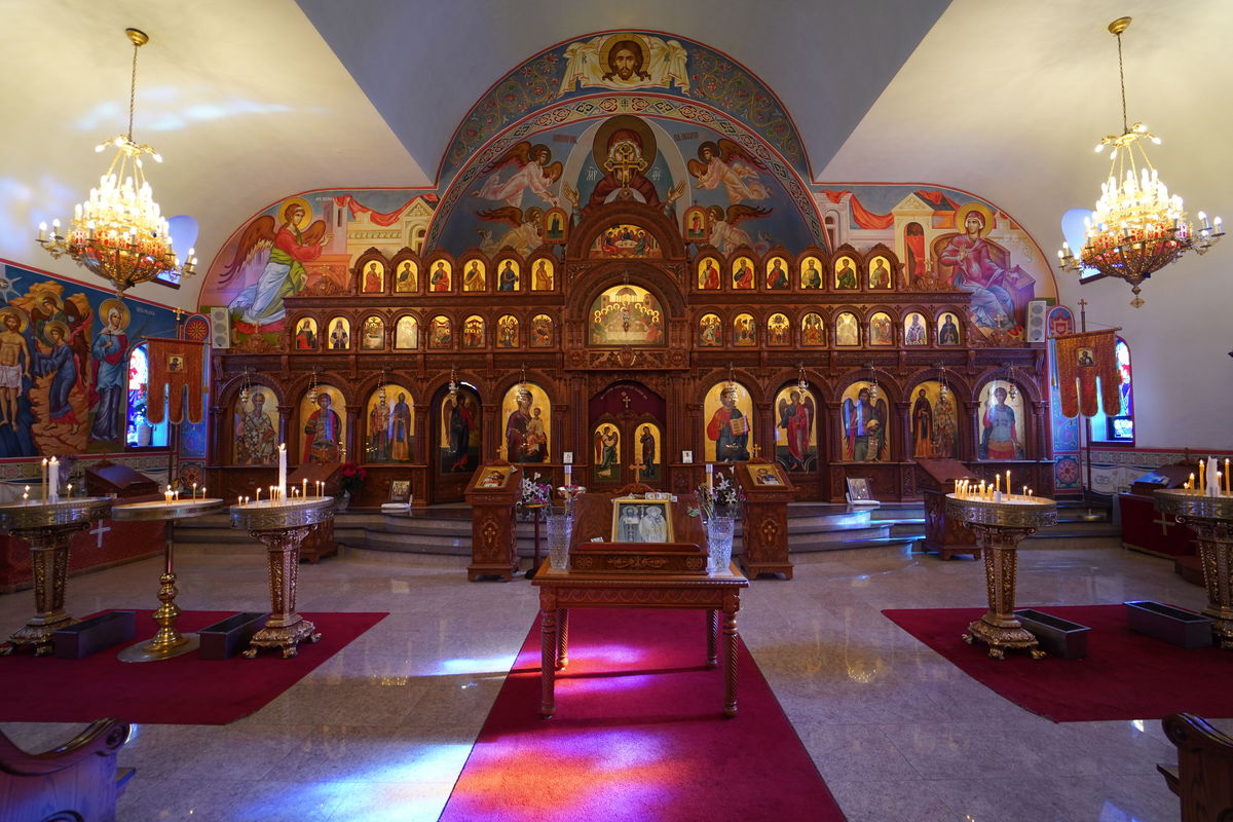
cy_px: 411
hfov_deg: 104.3
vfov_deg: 81.2
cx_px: 616
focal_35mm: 14
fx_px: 479
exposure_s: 1/160
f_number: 2.8
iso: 1600
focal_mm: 14
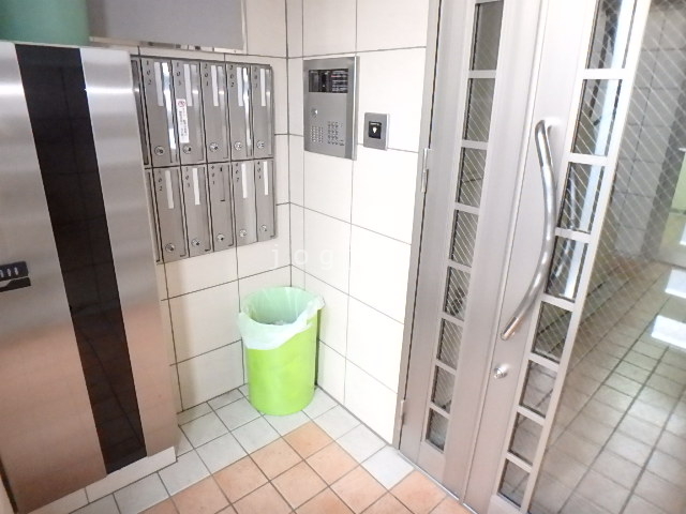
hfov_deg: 79.0
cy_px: 257
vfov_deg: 63.4
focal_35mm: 21
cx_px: 343
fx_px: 416
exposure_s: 1/20
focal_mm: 3.7
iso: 1600
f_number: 3.5
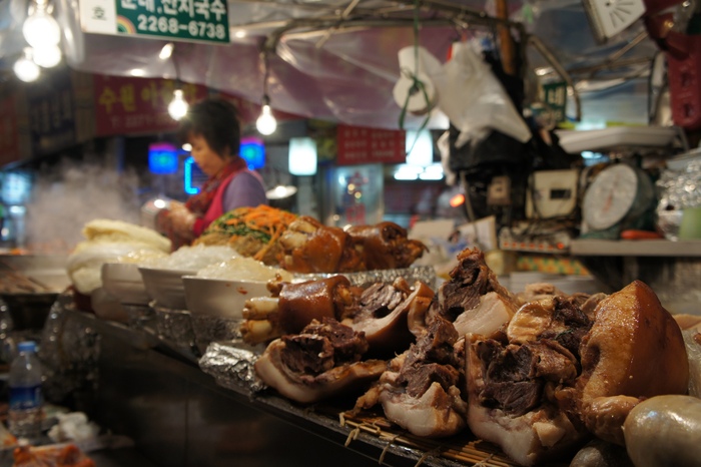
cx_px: 350
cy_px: 234
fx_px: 701
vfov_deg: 36.8
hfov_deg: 53.2
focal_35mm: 36
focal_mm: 24
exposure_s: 1/50
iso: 200
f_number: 4.5
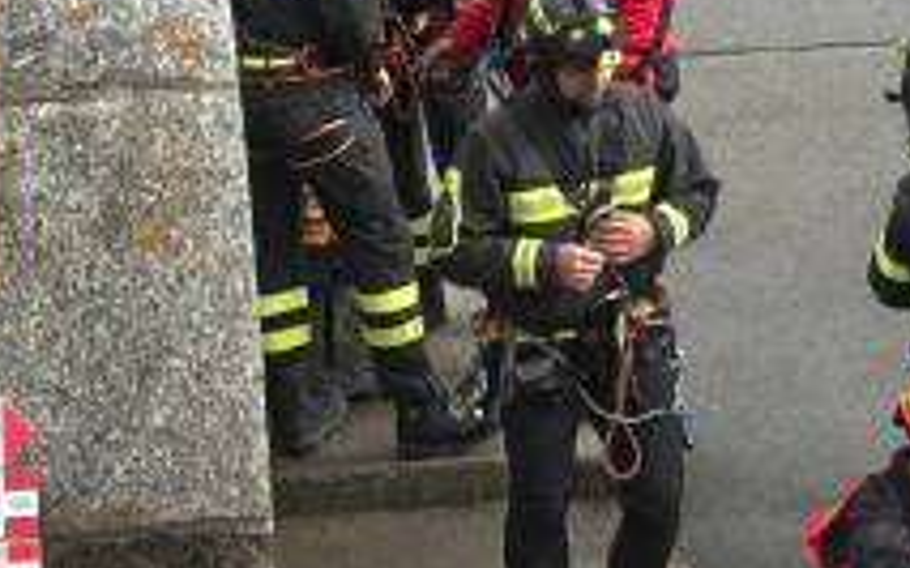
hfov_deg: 8.5
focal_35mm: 245
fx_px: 6075
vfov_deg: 5.4
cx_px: 1004
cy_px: 478
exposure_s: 1/2114
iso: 64
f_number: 1.78
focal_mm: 6.86
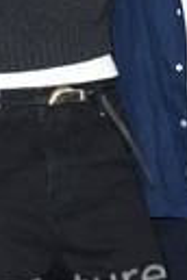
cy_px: -9
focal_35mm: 217
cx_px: 126
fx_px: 1691
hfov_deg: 6.3
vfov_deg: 9.4
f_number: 5.6
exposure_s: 1/250
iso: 1000
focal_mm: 70
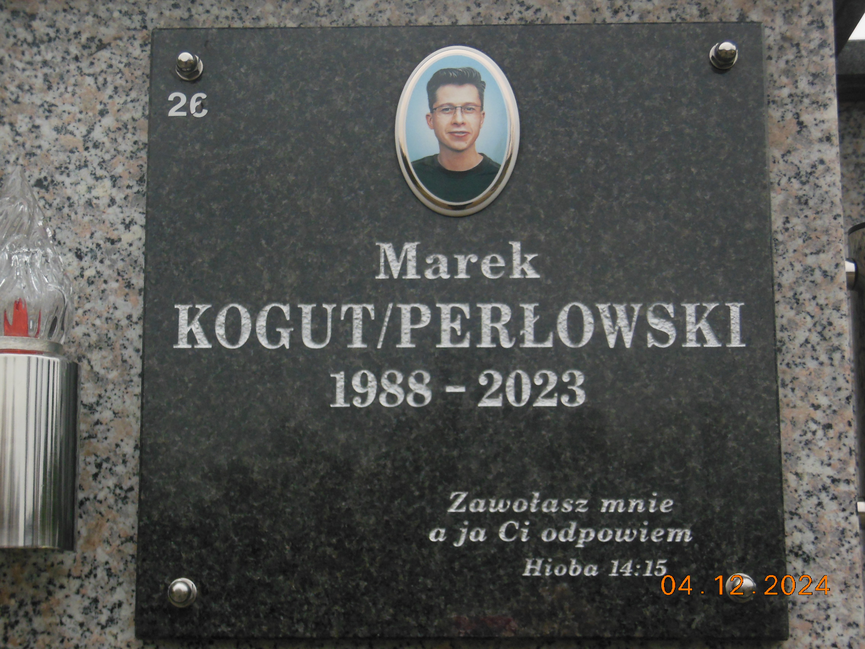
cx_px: 432
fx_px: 1649
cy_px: 324
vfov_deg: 22.3
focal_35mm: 66
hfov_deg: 29.4
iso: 320
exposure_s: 1/250
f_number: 4.3
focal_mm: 11.7
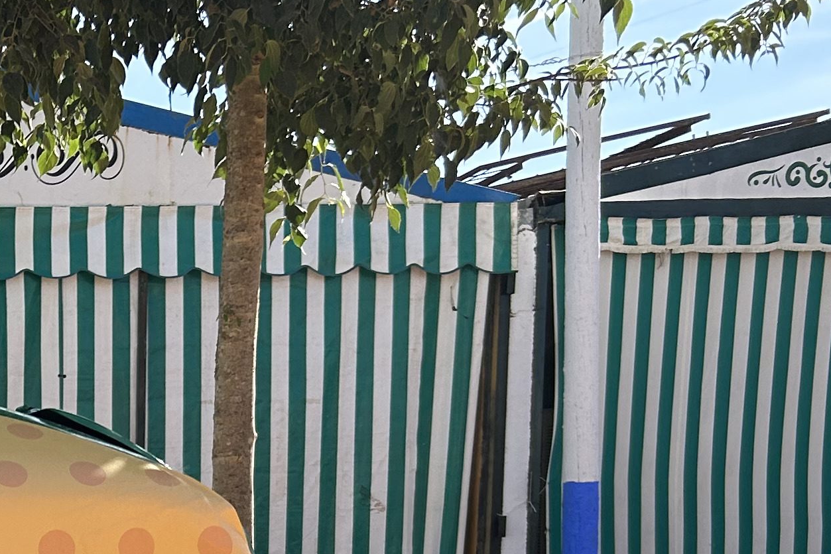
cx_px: -237
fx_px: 2008
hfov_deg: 21.3
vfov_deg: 14.4
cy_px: 883
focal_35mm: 87
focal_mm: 5.7
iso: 50
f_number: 1.5
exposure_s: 1/2252
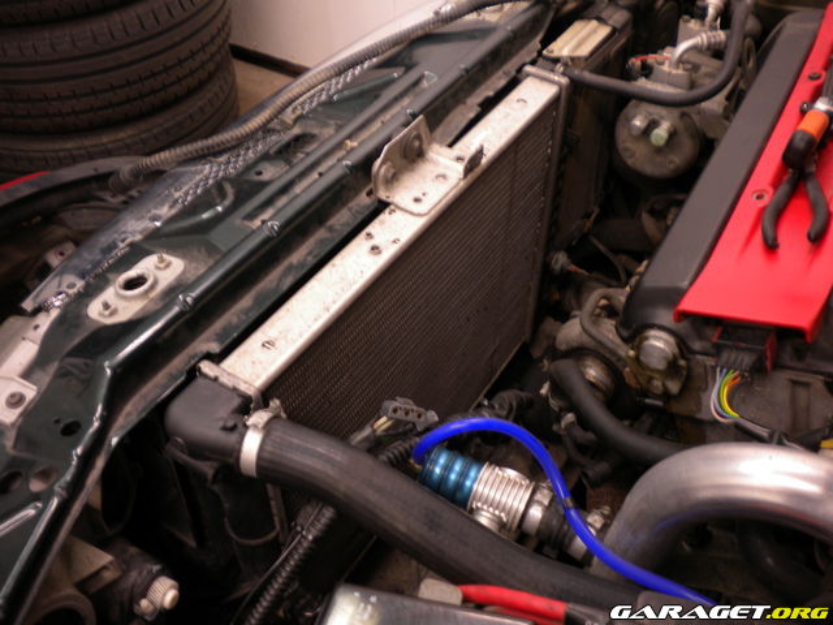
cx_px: 416
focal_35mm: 35
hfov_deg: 52.6
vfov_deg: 40.7
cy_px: 312
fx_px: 842
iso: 80
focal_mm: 6.3
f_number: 3.1
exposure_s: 1/17.1
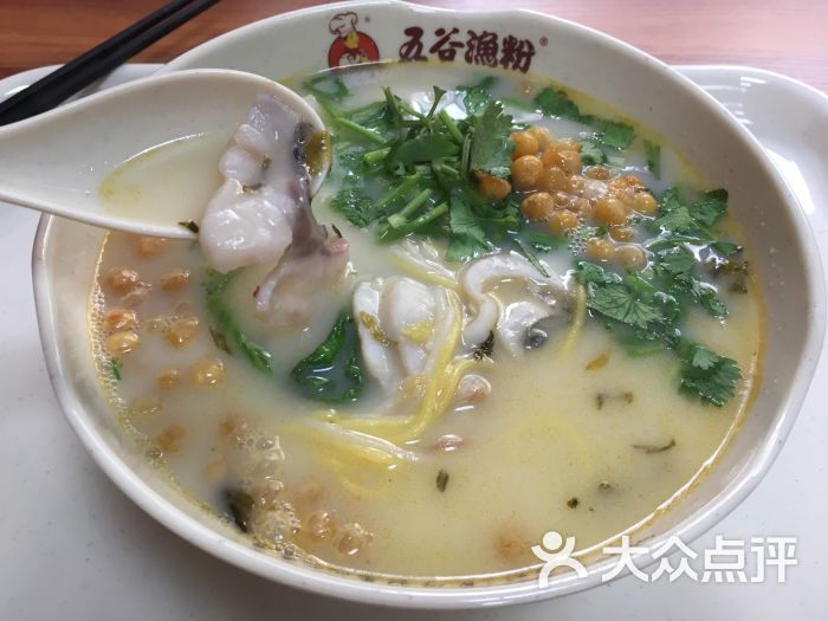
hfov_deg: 61.7
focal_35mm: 29
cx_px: 414
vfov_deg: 48.2
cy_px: 310
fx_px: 694
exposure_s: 1/33
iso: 80
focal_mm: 4.15
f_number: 2.2
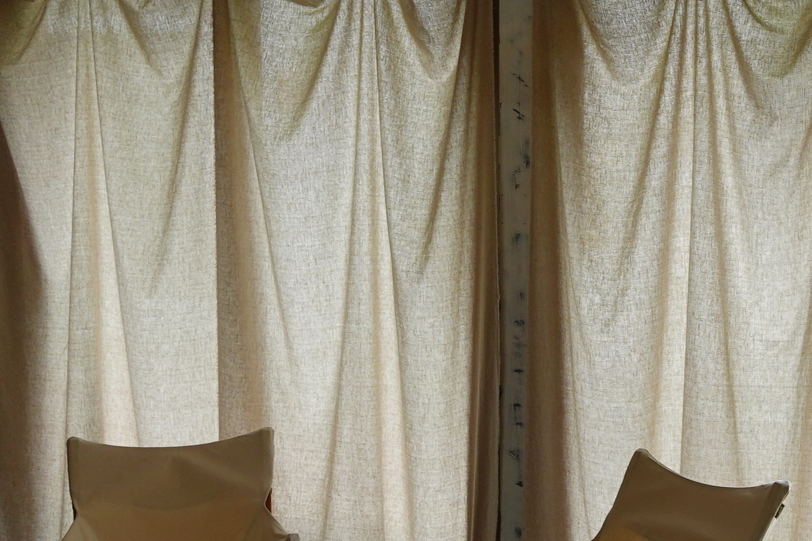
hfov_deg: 30.7
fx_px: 1443
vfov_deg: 21.1
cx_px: 637
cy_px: 369
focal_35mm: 64
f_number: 2.5
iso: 125
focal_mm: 6.9
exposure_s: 1/40
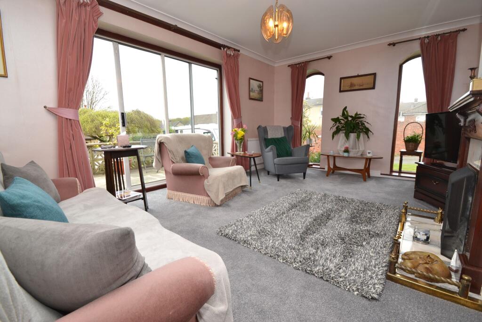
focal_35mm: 15
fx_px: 201
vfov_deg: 77.3
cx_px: 241
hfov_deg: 100.4
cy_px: 161
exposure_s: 1/125
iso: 320
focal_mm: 10
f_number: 5.6
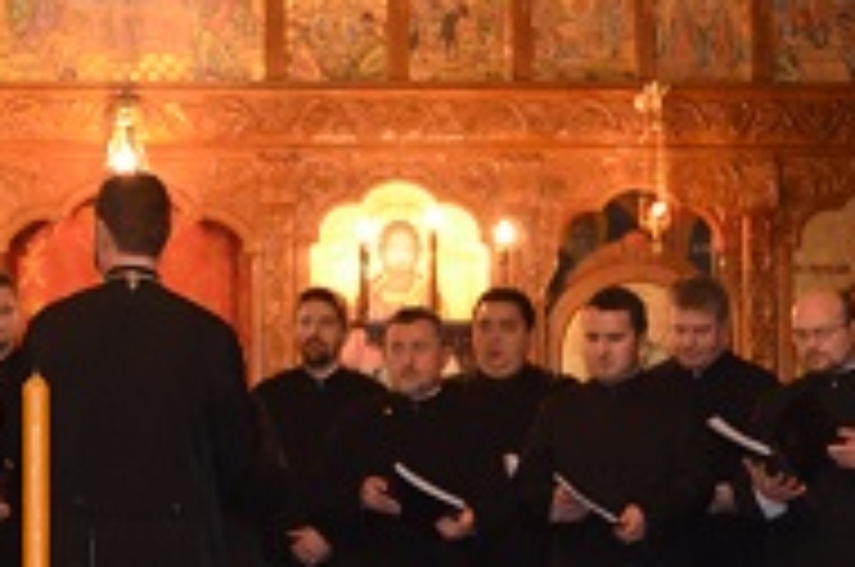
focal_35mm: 104
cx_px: 68
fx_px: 2466
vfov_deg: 13.1
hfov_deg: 19.3
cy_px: 245
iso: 2500
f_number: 3.5
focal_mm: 22
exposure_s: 1/60
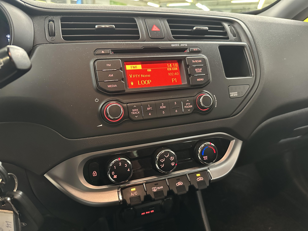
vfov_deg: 56.8
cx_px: 154
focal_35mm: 24
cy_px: 116
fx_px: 214
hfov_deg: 71.6
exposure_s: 1/33
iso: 800
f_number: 1.78
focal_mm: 6.86
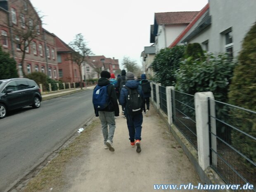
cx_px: 128
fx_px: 192
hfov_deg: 67.3
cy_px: 96
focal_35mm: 26
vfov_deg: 53.1
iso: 217
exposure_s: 1/50
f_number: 2
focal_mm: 3
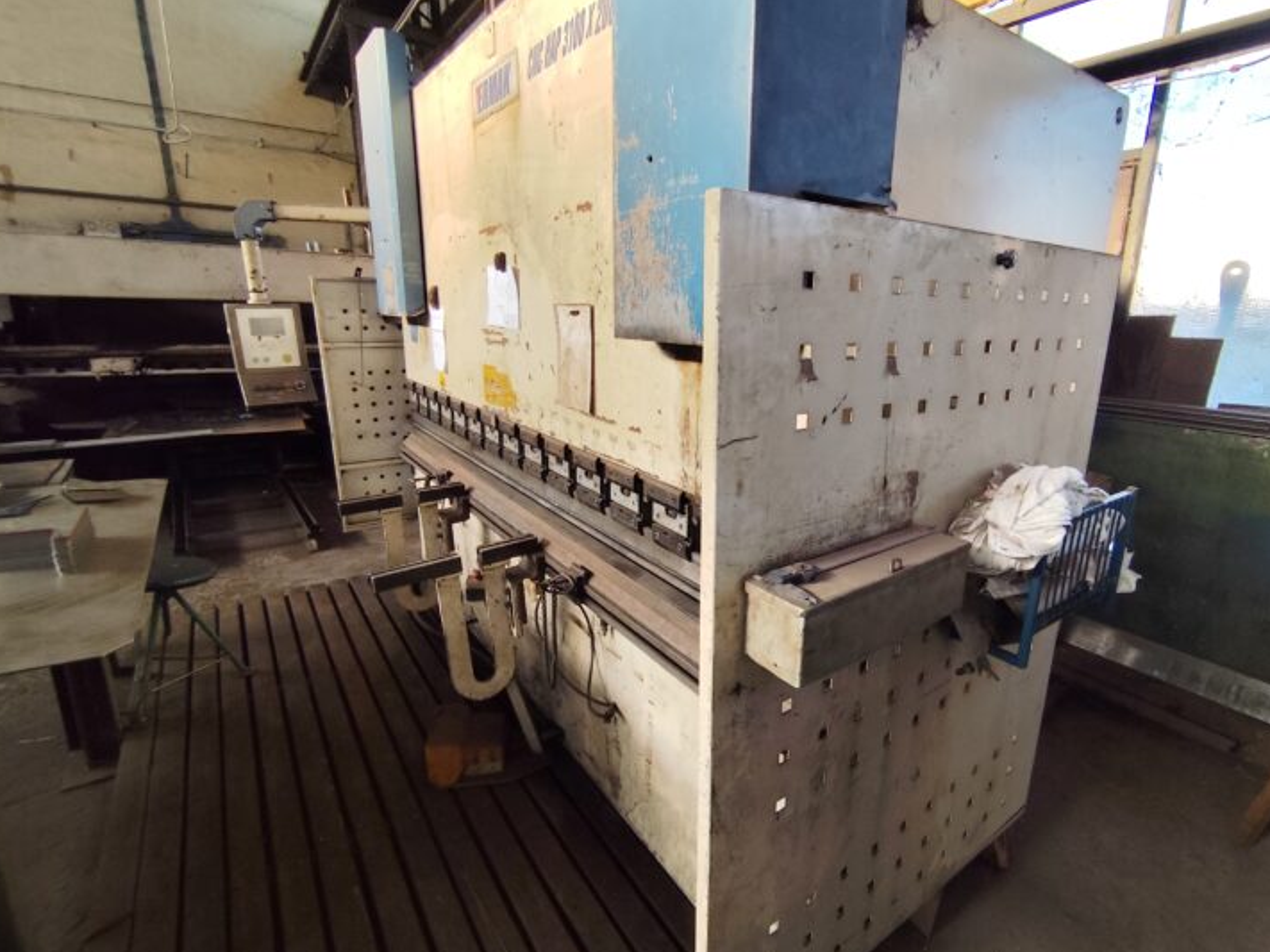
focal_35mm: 18
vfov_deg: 71.6
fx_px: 660
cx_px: 706
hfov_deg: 87.4
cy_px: 472
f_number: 2.2
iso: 80
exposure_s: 1/100
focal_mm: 1.65
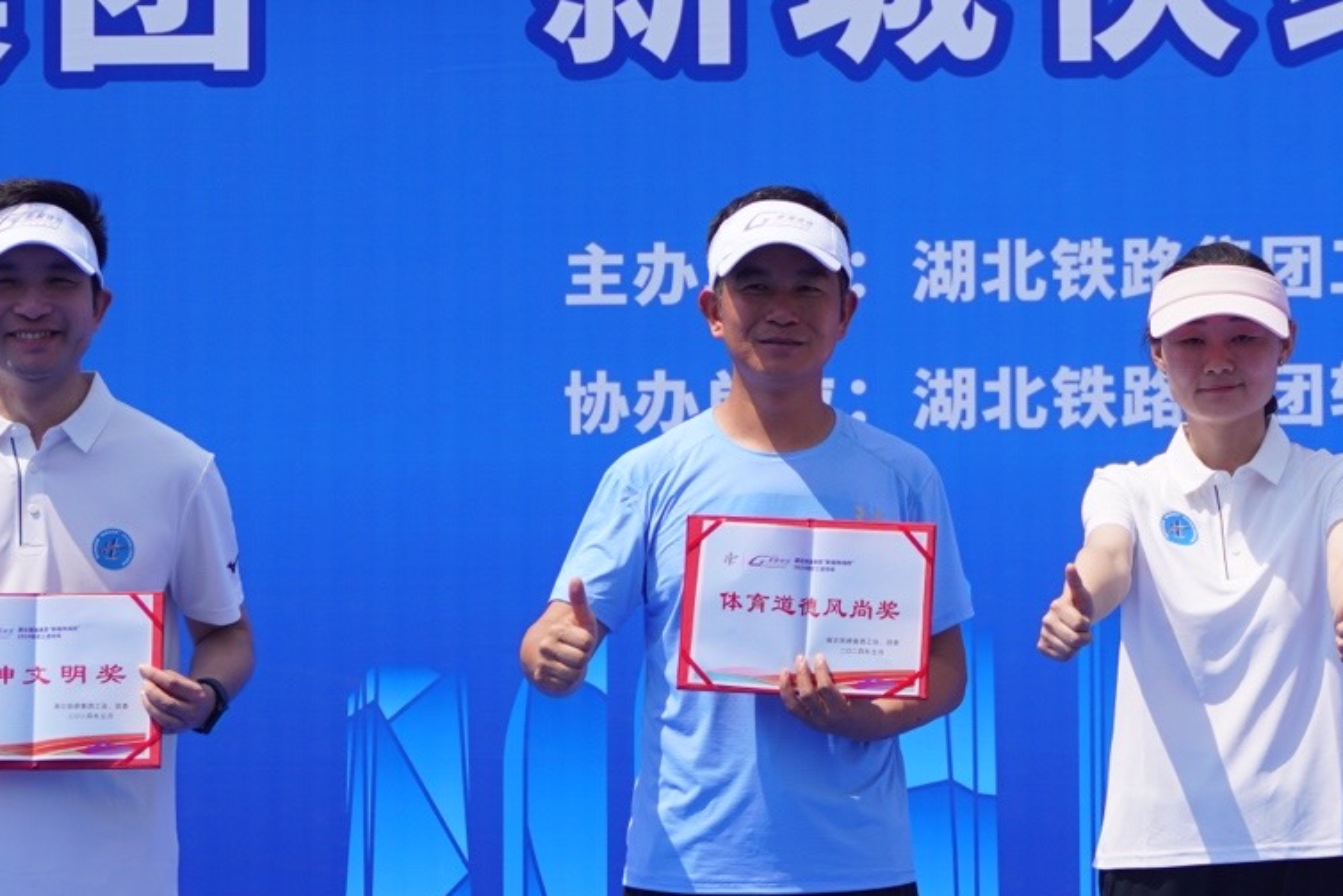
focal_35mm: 175
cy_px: 350
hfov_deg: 11.7
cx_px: 1215
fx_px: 6514
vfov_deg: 7.9
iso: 100
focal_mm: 43.9
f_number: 2.8
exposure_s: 1/2500
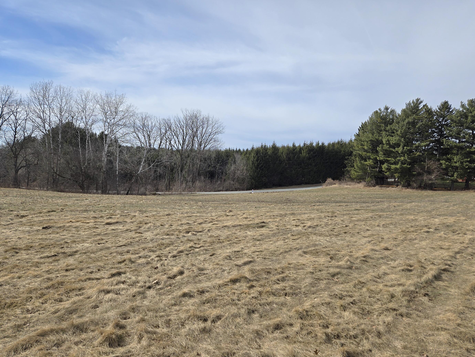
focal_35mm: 25
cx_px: 253
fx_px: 343
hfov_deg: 69.3
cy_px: 188
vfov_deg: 54.9
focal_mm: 5.4
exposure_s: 1/2579
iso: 25
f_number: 1.8
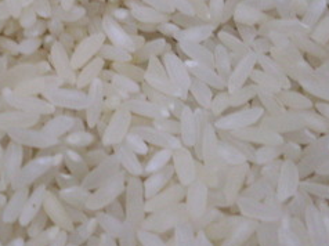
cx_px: 69
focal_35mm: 80
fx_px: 760
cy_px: 82
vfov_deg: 18.4
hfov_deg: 24.1
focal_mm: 6.3
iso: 200
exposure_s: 1/10
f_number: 2.8
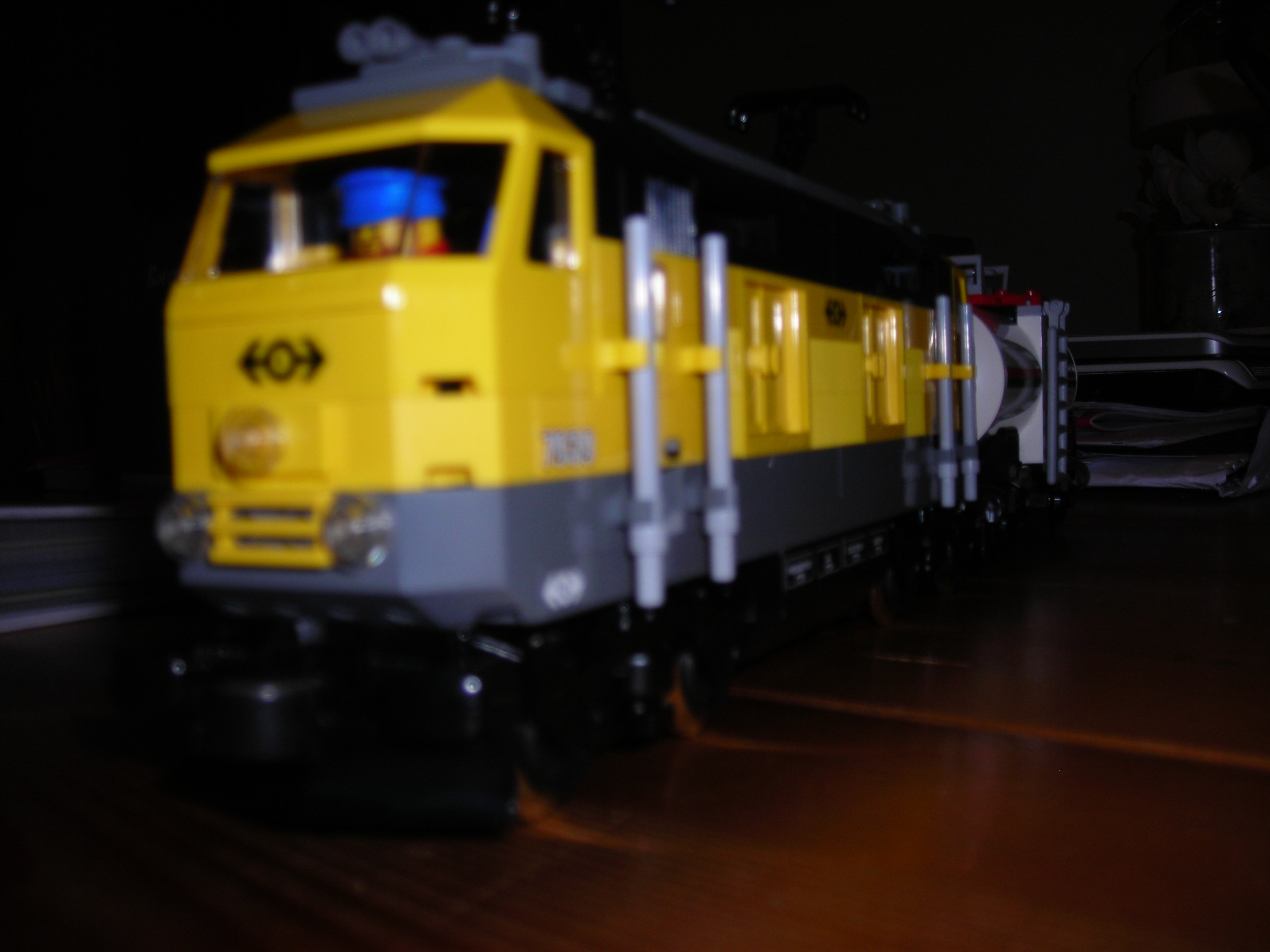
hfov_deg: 49.0
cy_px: 476
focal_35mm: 38
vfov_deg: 37.7
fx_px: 1394
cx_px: 635
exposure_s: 1/60.1
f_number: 3.2
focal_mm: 6.3
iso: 50
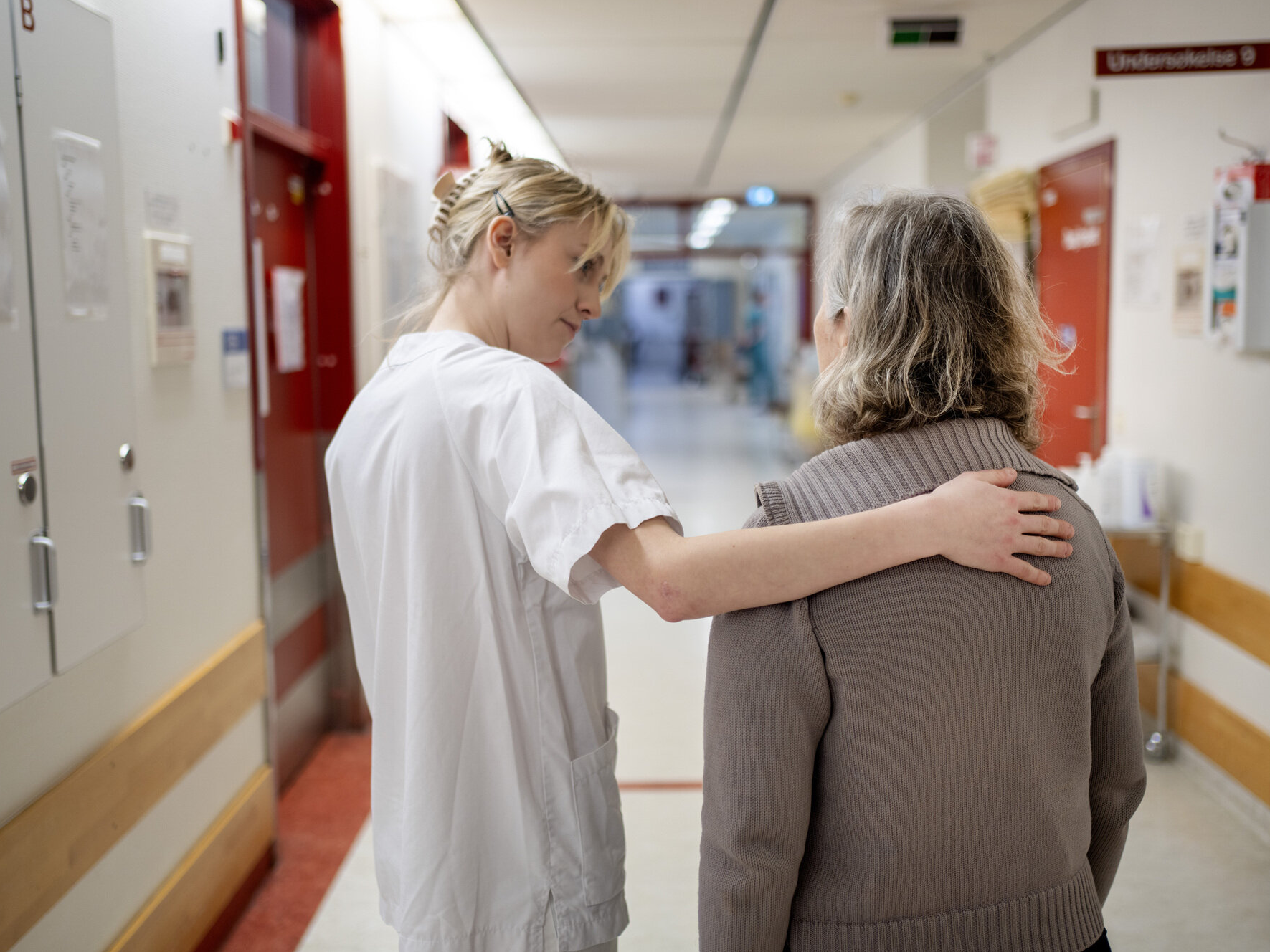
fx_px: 1394
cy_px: 476
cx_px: 644
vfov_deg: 37.7
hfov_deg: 49.0
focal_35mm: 38
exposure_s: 1/125
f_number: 1.8
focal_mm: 35
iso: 250
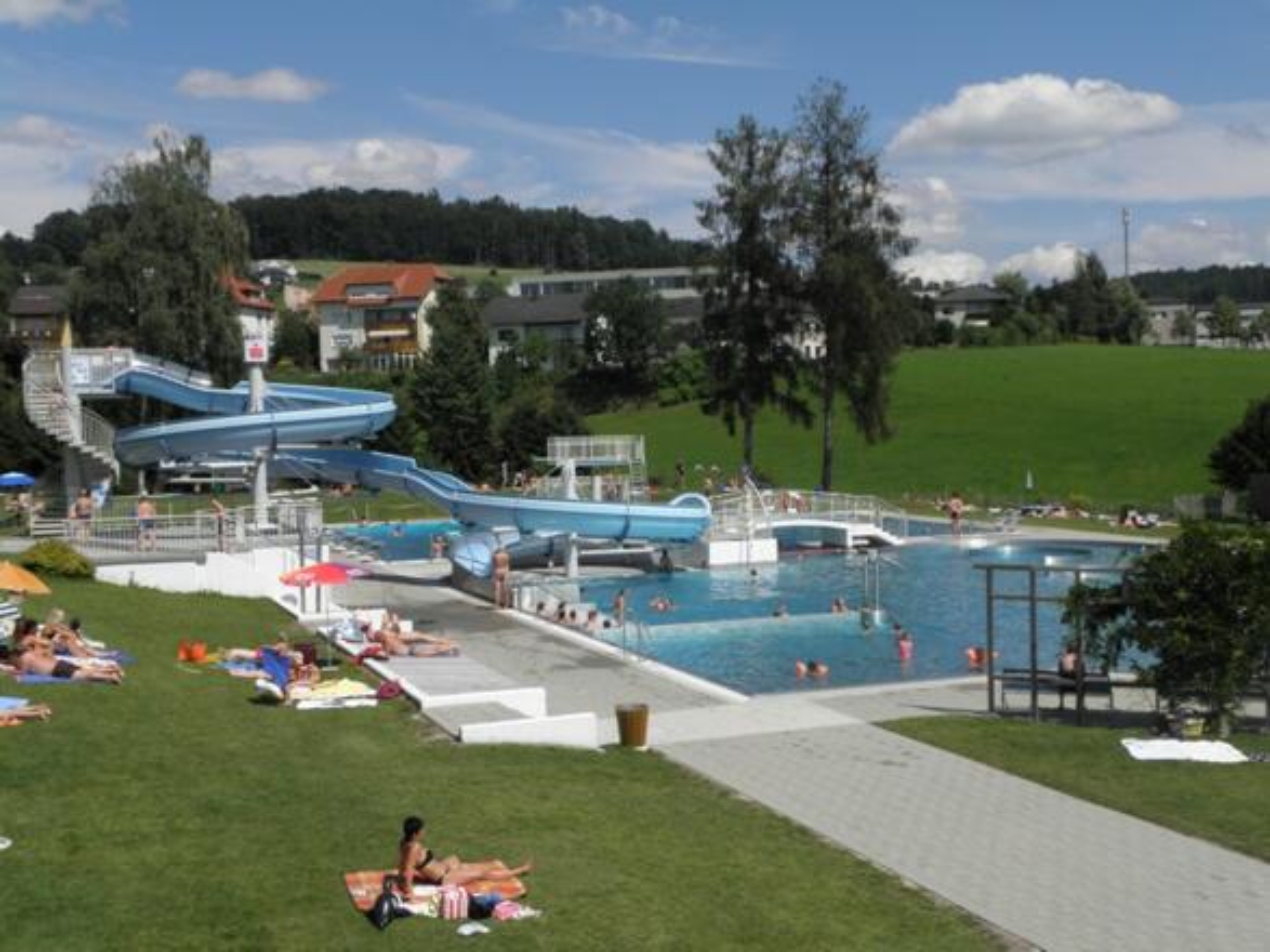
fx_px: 1614
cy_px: 476
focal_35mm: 44
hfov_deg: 43.0
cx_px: 635
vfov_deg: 32.9
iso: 64
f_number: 5.6
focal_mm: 7.87
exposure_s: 1/400
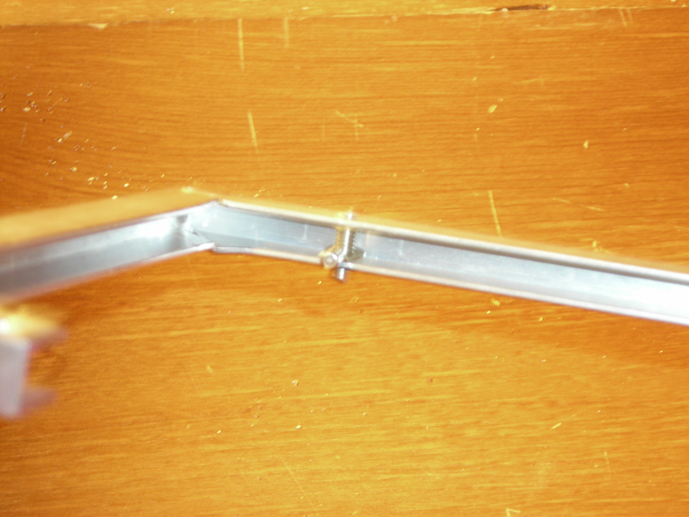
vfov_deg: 12.8
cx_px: 344
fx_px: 2309
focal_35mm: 116
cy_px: 258
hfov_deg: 17.0
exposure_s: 1/1.1
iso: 200
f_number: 5.3
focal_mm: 19.2
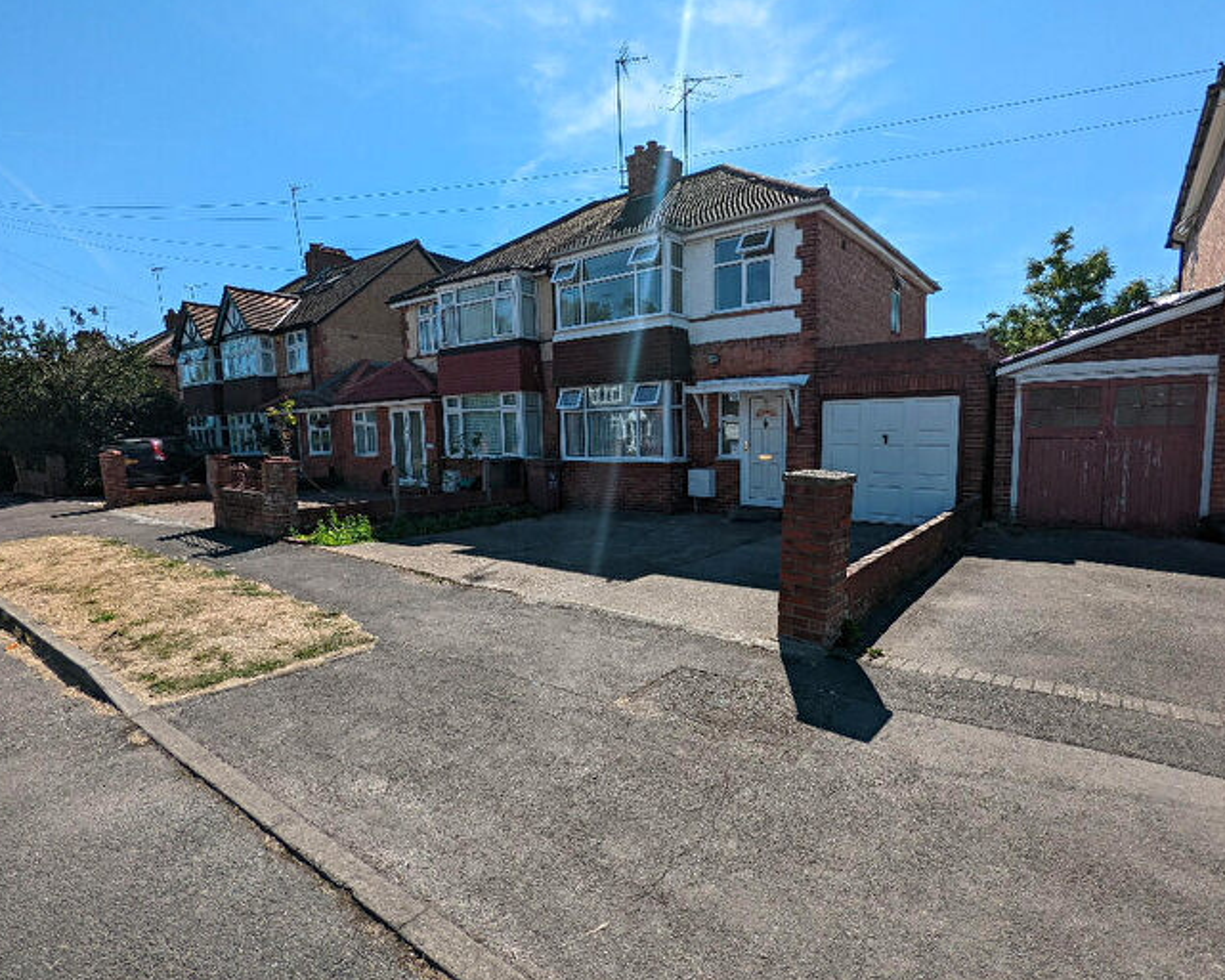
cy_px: 494
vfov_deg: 77.0
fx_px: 616
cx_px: 637
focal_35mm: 17
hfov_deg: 89.6
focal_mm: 2.35
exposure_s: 1/1938
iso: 50
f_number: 2.2
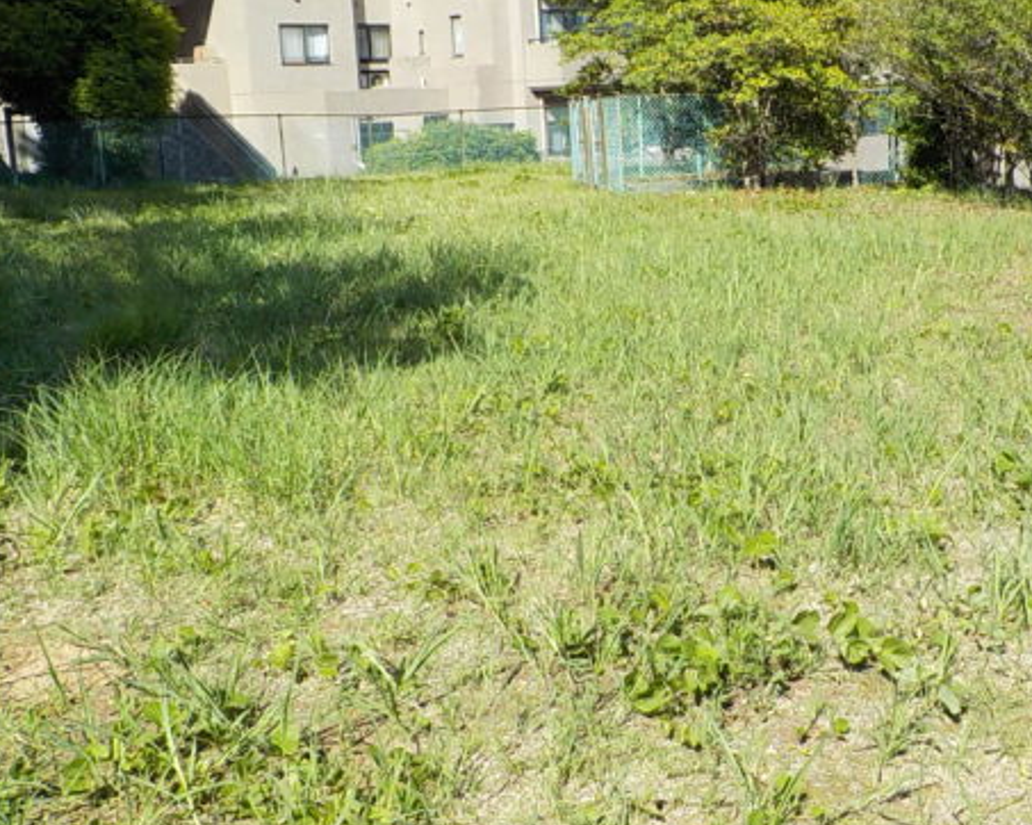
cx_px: 695
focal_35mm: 45
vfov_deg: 33.4
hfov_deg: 40.6
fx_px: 1374
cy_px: 356
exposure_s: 1/640
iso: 125
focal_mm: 4.1
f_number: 3.3
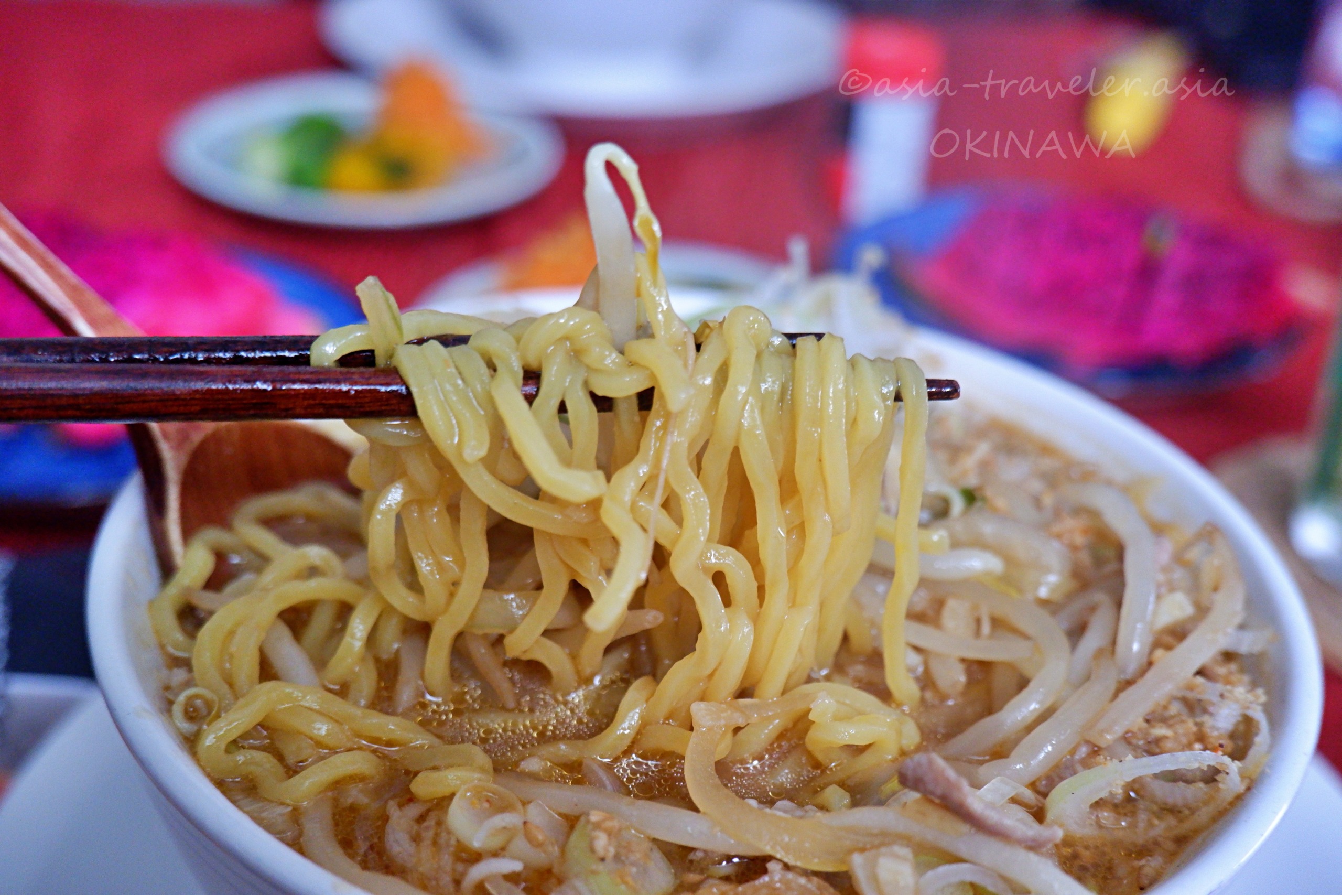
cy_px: 448
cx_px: 671
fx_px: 1454
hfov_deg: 49.6
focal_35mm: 39
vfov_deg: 34.2
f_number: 4.4
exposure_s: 1/56
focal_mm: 26.4
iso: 2500
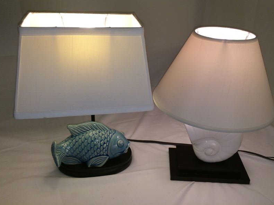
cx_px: 145
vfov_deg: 41.7
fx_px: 269
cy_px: 90
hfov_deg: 53.9
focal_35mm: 34
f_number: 2.2
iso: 40
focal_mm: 4.12
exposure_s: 1/120
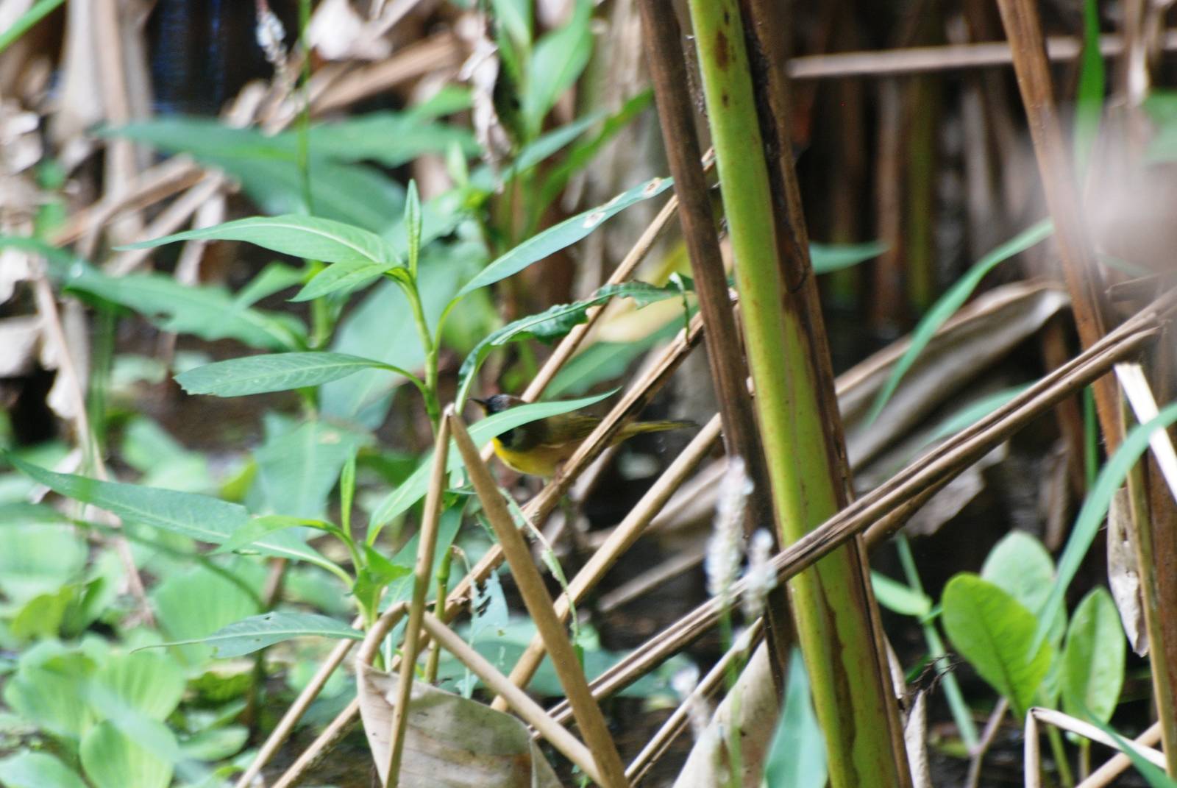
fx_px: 14730
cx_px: 588
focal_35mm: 450
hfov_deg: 4.6
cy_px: 394
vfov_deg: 3.1
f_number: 5.6
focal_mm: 300
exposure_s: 1/100
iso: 400
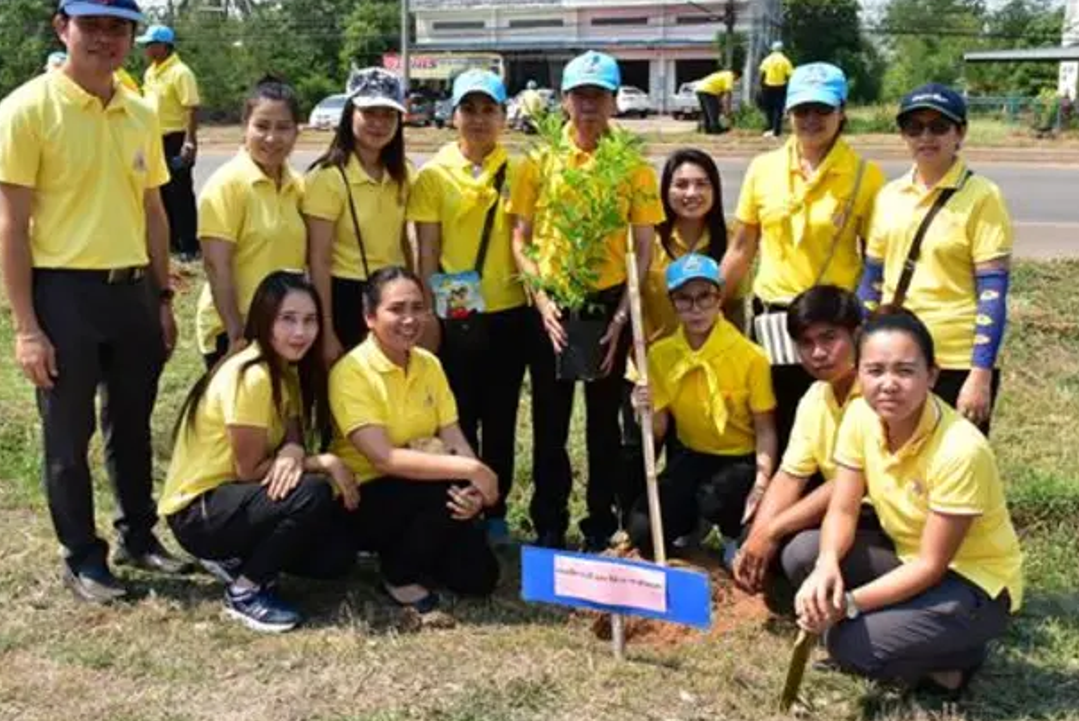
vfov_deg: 37.8
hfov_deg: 54.4
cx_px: 507
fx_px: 1049
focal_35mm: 35
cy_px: 308
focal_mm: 18
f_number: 11
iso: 640
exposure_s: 1/500
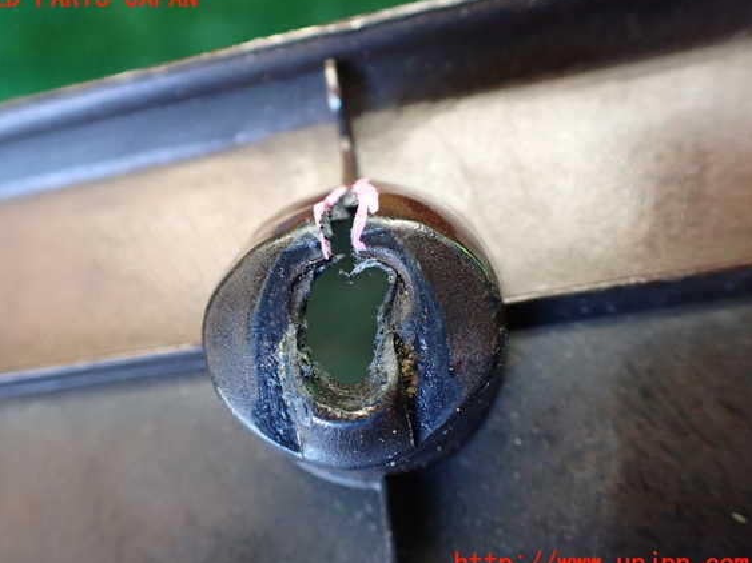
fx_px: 695
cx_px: 355
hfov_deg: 56.8
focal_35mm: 32
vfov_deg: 44.1
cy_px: 282
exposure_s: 1/100
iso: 800
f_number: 2.3
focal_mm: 5.4
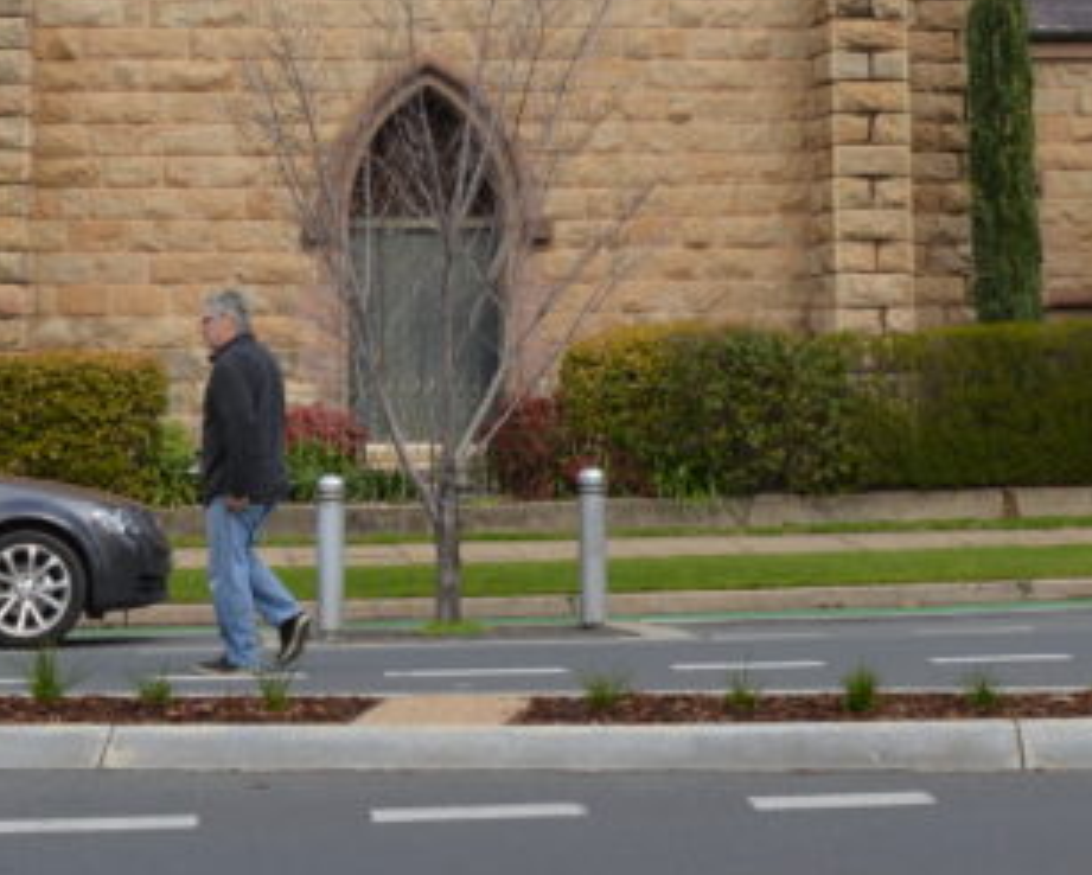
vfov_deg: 15.0
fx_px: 3188
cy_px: -212
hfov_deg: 19.4
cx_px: 612
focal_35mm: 99
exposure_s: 1/200
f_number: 8
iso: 100
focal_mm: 21
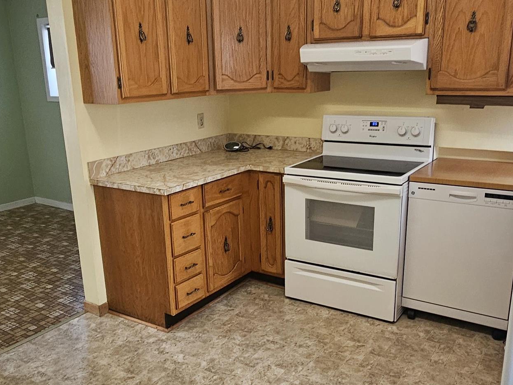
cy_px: 223
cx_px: 244
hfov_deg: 56.8
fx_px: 474
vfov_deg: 44.0
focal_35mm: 32
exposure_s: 1/60
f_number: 2.2
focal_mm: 2.2
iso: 100
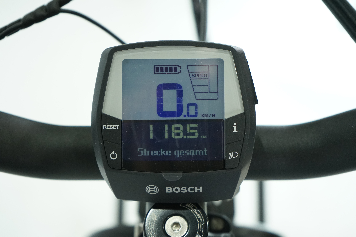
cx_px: 178
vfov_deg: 19.5
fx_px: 692
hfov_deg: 28.8
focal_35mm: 70
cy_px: 118
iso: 2000
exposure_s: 1/200
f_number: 5.6
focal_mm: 70
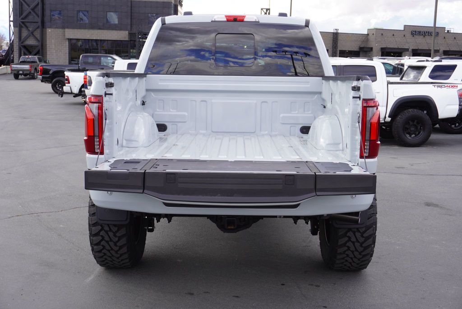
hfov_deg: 41.1
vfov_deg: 28.1
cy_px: 154
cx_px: 231
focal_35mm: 48
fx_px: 616
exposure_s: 1/80
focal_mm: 32
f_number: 7.1
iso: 100
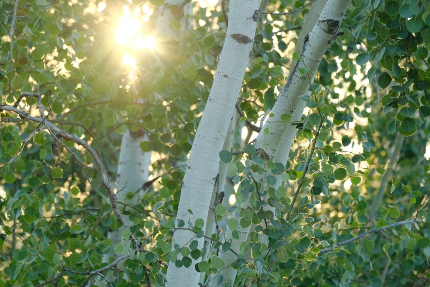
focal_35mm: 450
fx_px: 5375
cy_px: 144
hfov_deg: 4.6
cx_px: 215
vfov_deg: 3.1
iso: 1250
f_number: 8
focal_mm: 300
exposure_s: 1/125
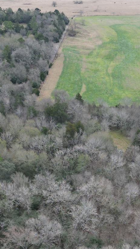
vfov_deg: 30.9
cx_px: 97
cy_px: 224
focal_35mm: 65
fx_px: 429
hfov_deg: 18.5
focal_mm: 6.72
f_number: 1.7
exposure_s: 1/800
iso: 110
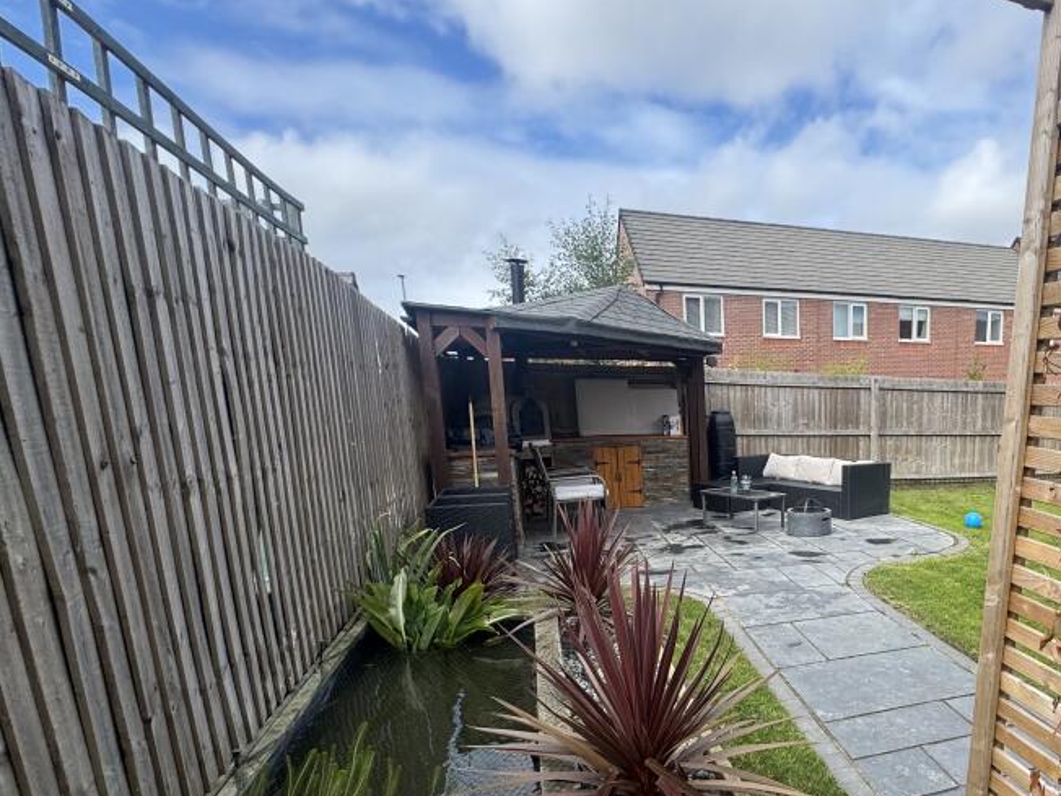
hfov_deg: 70.8
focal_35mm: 22
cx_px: 807
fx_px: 674
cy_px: 544
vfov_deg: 59.4
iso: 40
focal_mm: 2.22
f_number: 2.2
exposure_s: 1/968
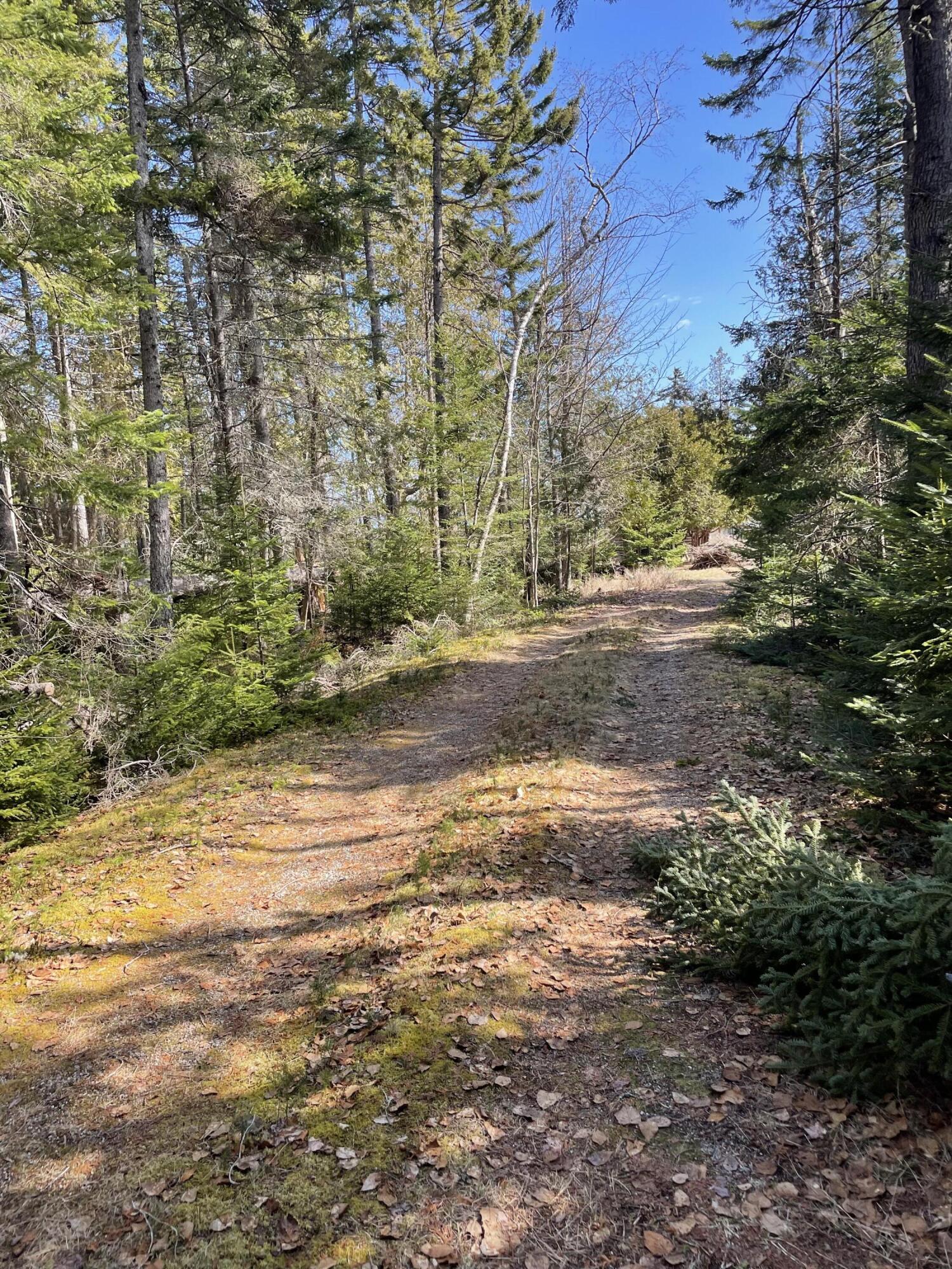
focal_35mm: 26
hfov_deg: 53.1
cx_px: 476
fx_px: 953
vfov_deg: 67.3
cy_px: 634
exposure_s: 1/487
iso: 32
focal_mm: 4.2
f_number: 1.6
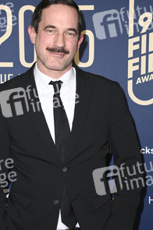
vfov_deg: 24.2
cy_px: 138
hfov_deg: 16.2
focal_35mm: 84
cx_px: 62
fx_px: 537
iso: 320
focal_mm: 62
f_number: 5.6
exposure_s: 1/250
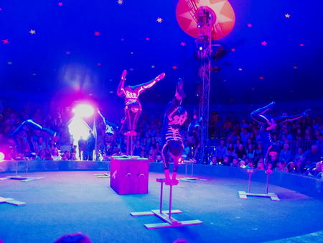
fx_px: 261
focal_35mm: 28
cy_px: 122
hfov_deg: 63.4
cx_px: 162
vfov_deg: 49.8
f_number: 2.8
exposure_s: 1/15
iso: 1600
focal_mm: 6
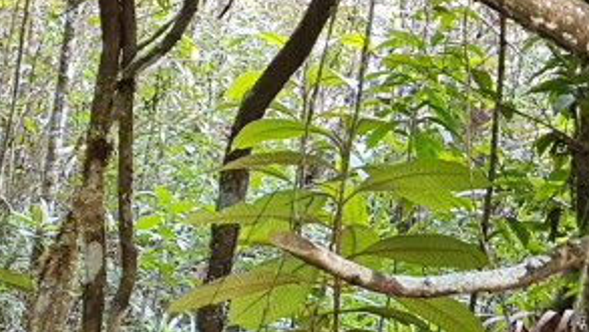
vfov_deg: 12.1
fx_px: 1547
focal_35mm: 99
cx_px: -269
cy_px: 334
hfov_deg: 19.2
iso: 200
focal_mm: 4.2
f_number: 1.7
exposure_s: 1/30
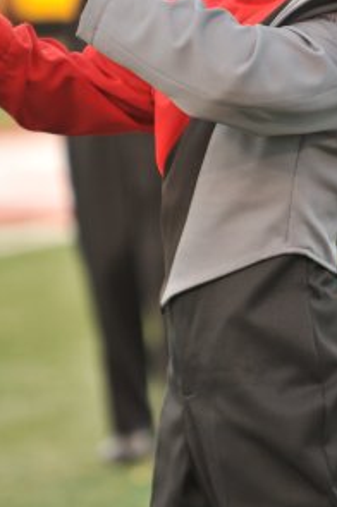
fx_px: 8585
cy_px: 129
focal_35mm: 610
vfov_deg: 3.4
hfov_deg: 2.2
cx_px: 257
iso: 200
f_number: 2.8
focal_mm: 200
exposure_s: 1/125
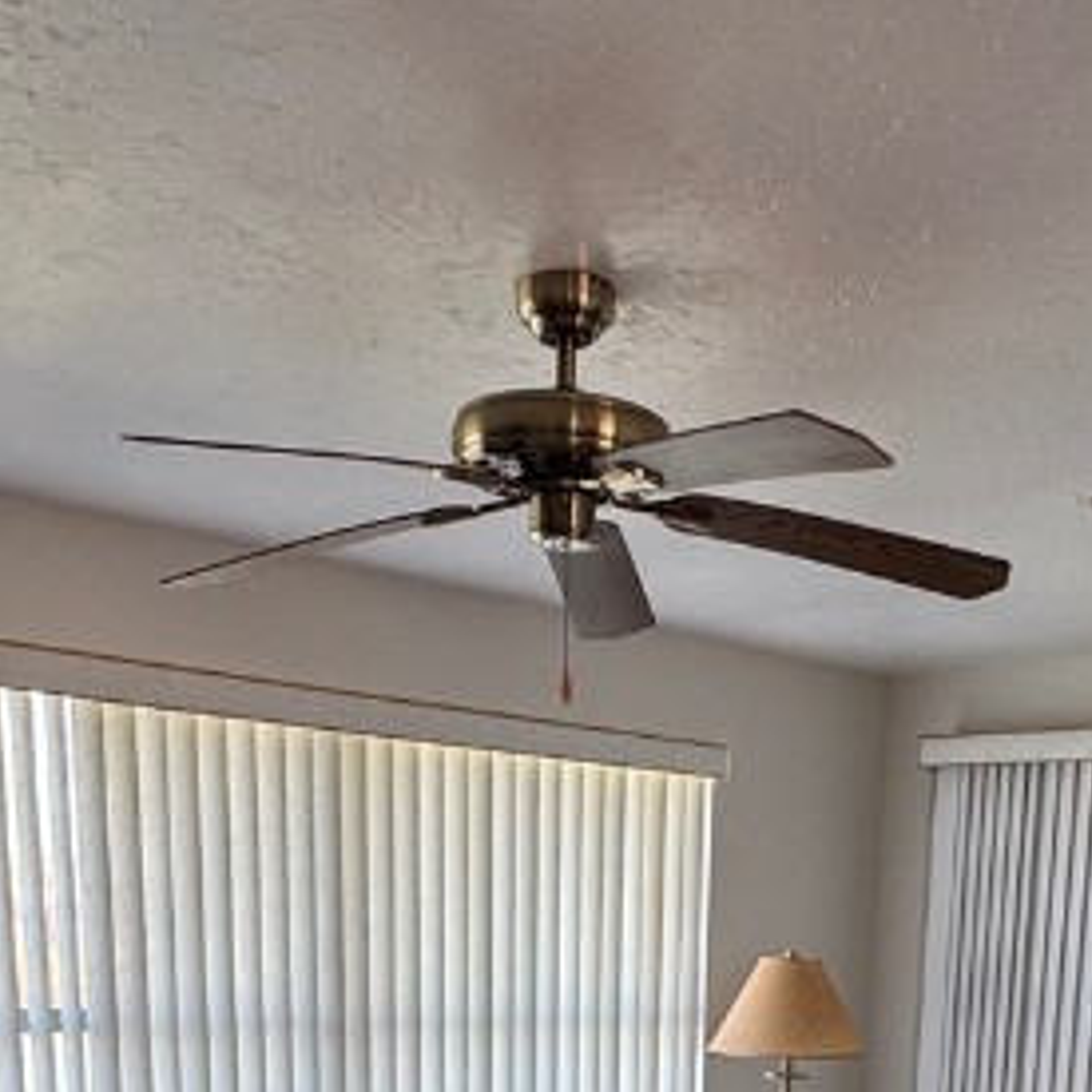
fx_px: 1642
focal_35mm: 46
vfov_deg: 30.9
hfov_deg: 36.5
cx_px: 695
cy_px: 1322
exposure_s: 1/99
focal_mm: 2.22
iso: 64
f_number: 2.2
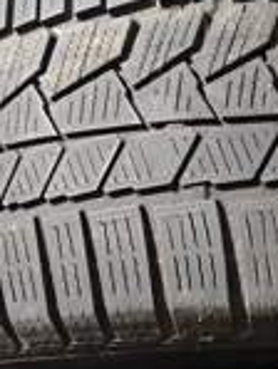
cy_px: 381
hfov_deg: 21.1
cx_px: 290
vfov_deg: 27.1
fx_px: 716
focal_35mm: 67
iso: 5000
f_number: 1.65
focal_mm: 6.18
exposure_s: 1/20
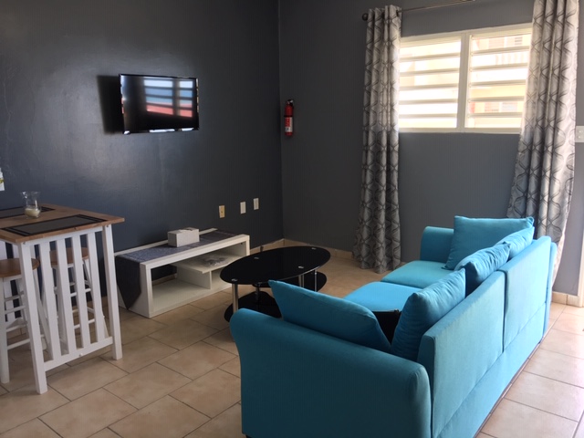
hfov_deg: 61.7
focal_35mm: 29
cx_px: 292
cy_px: 219
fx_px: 489
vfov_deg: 48.2
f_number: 2.2
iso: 25
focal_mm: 4.15
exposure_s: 1/50
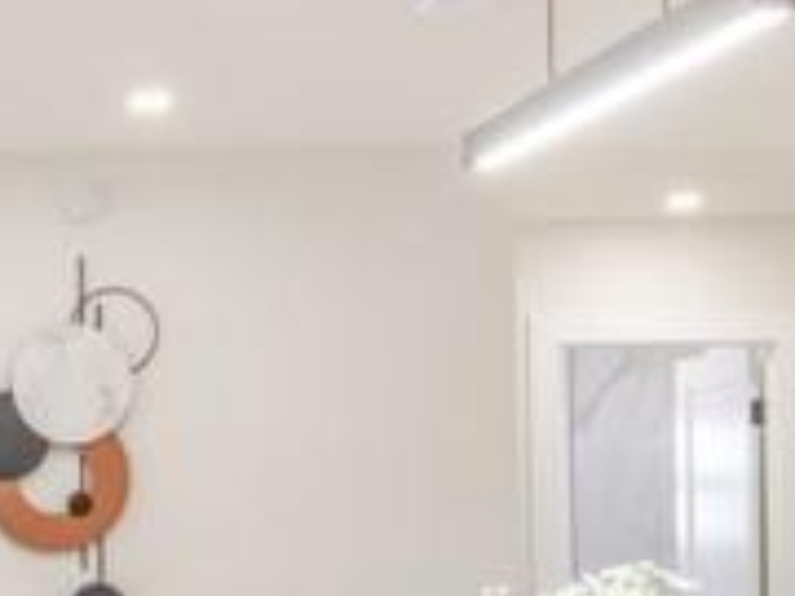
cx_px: -389
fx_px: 2779
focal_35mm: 121
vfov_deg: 12.2
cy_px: 525
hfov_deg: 15.1
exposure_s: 1/50
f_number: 7.1
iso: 100
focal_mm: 14
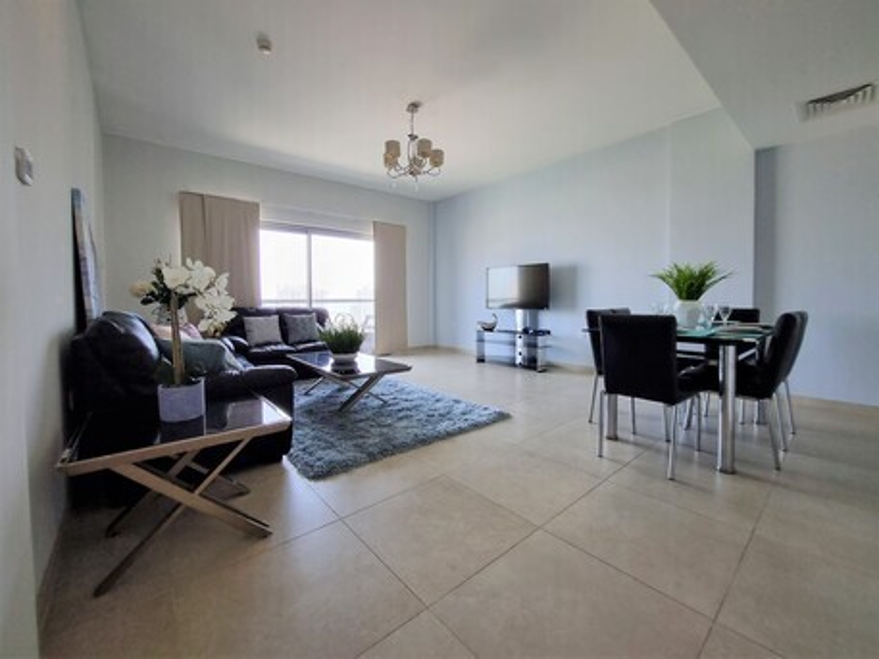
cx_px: 440
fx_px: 330
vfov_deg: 89.9
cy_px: 330
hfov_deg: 106.2
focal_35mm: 13
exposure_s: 1/50
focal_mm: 1.74
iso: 125
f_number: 2.2
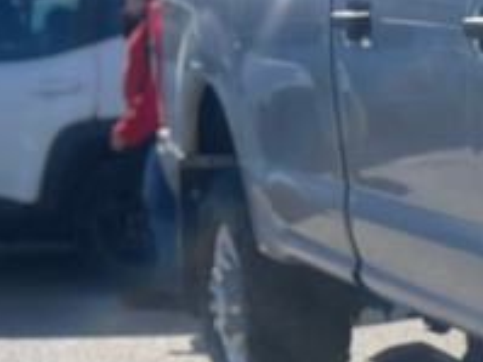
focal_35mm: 134
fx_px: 1869
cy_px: 209
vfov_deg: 11.1
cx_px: 1184
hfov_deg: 11.8
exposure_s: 1/3968
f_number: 1.5
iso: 50
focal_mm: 5.7
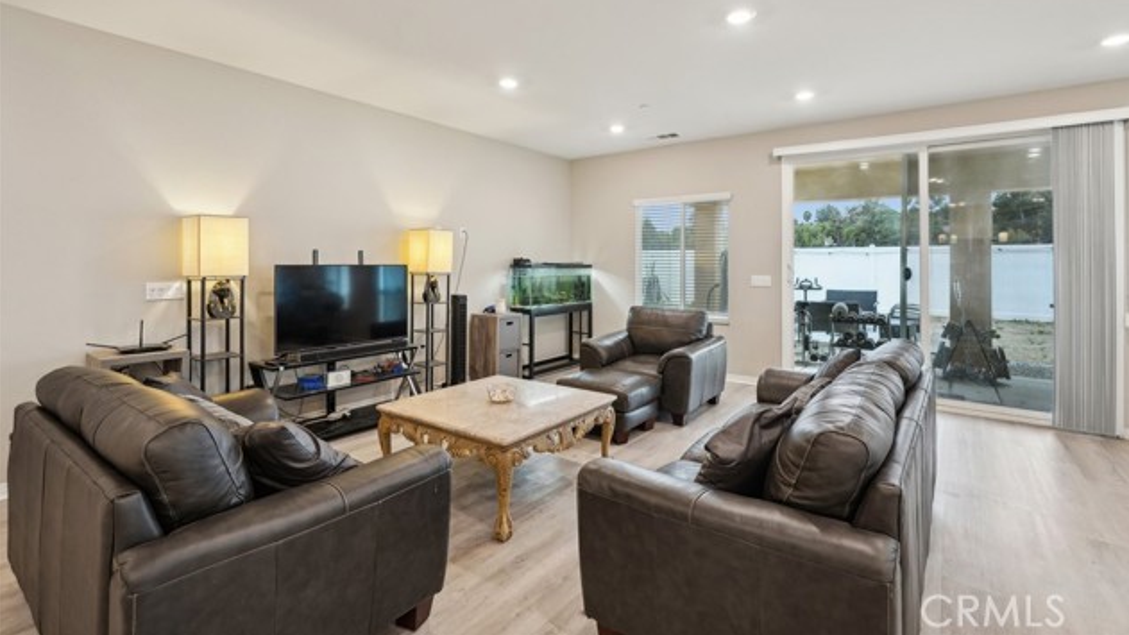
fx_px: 509
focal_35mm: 17
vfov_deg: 63.4
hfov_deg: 95.9
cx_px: 571
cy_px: 256
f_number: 8
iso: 400
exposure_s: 1/8
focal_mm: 16
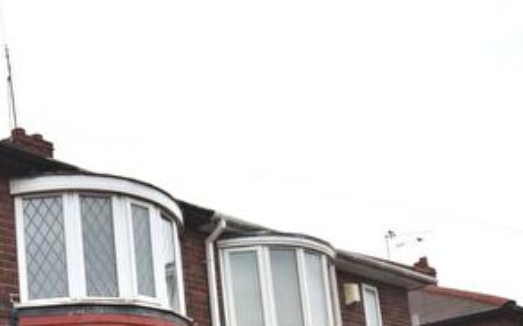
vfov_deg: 25.5
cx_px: -11
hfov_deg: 39.4
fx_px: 627
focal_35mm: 44
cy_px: 411
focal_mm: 12
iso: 400
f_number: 5.6
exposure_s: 1/125
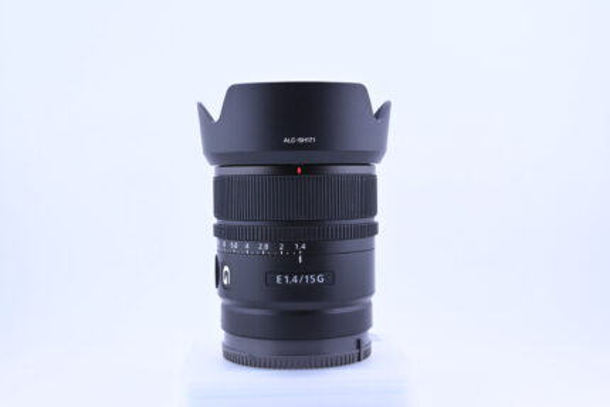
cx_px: 305
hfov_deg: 40.3
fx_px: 831
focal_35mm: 49
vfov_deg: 27.5
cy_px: 204
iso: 640
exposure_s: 1/160
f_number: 11
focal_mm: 33
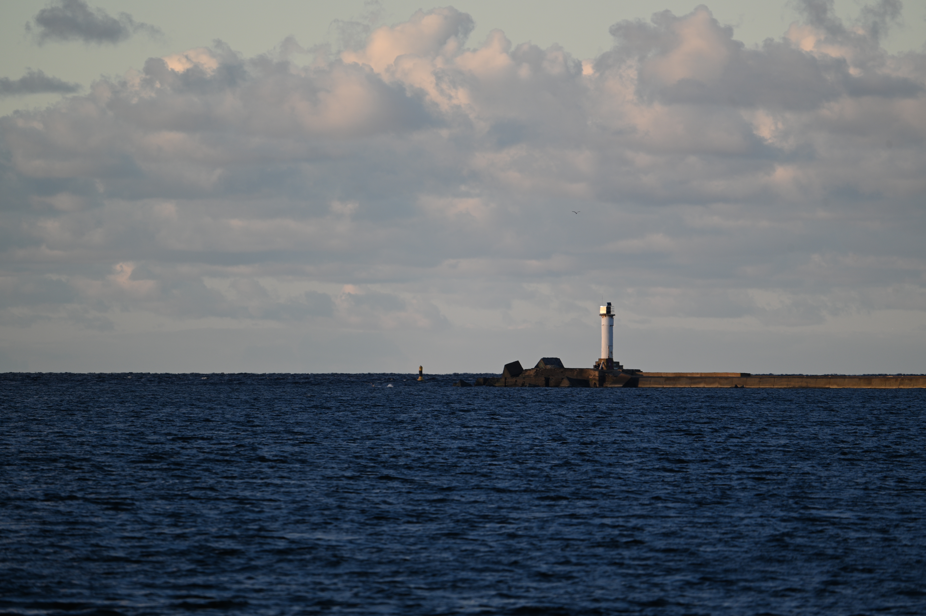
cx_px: 463
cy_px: 308
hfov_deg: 4.1
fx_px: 12852
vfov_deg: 2.7
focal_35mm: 500
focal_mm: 500
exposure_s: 1/160
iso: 100
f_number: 6.7
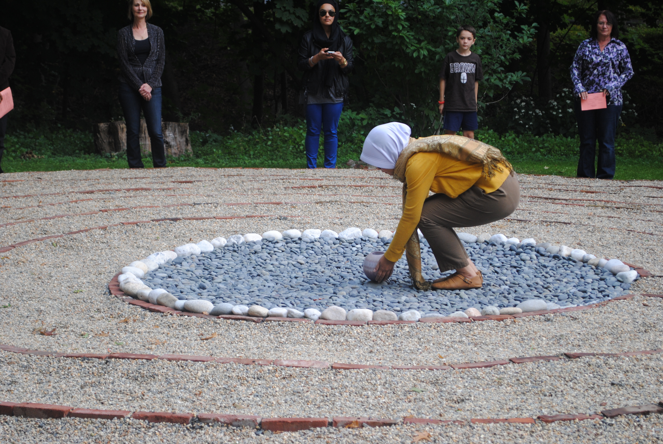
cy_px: 222
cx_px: 332
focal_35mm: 82
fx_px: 1521
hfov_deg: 24.6
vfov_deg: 16.6
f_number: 5.6
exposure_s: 1/100
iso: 200
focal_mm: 55
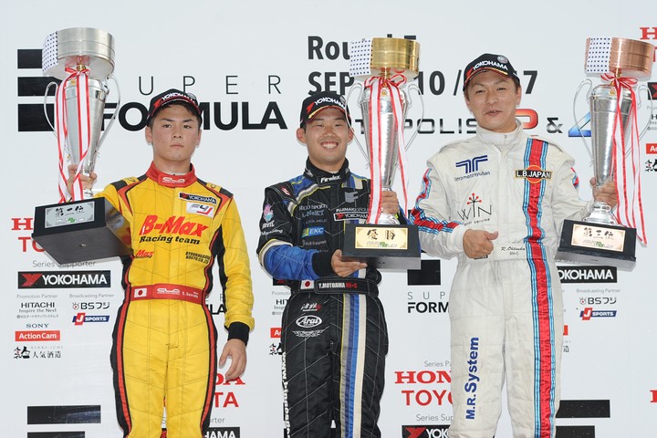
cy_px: 219
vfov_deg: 7.6
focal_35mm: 180
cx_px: 328
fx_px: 3285
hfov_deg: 11.4
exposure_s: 1/250
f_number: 5.6
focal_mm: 180
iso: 400
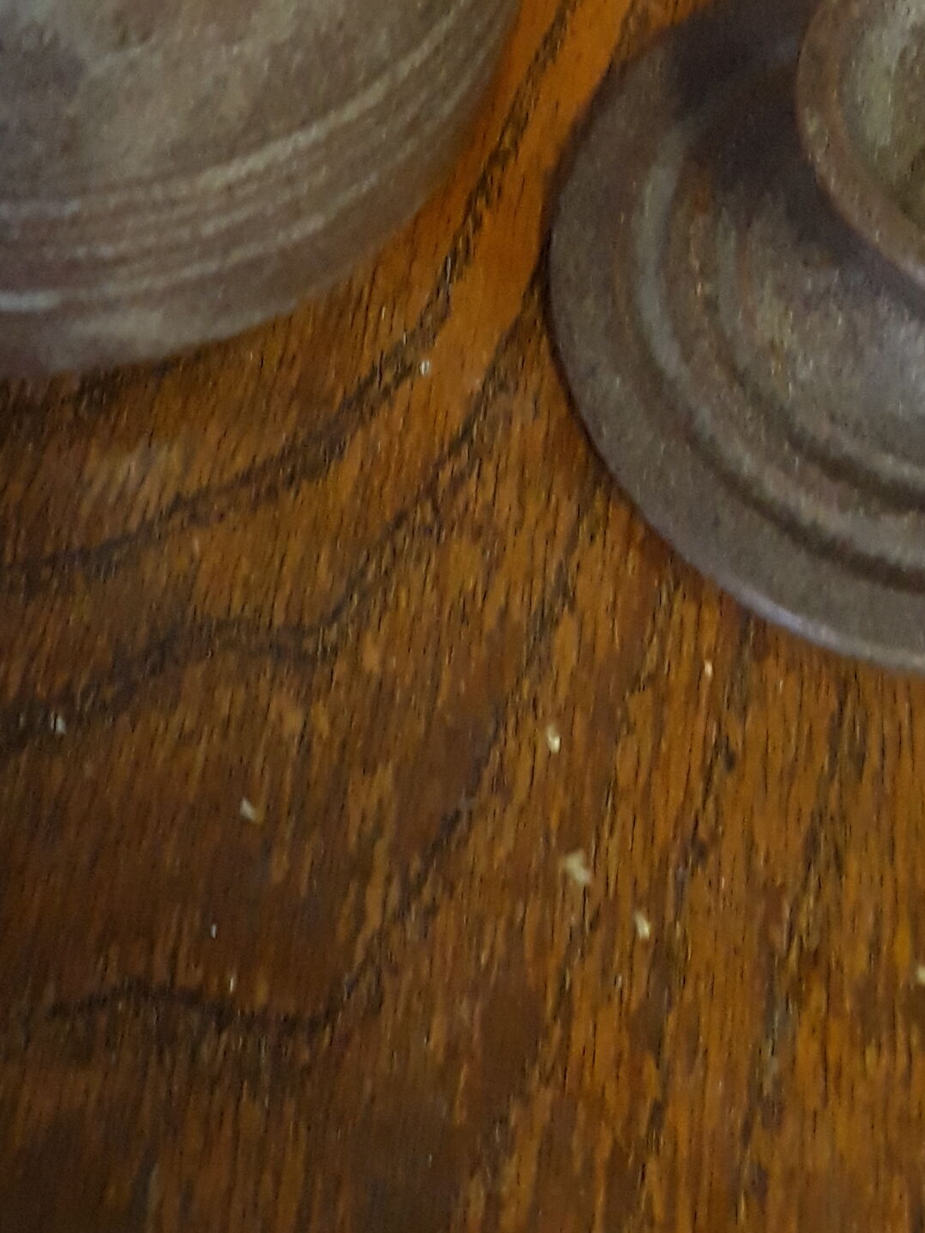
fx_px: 2779
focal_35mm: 78
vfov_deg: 21.6
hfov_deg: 18.8
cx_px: 299
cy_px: -523
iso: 320
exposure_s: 1/25
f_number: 1.7
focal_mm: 3.71
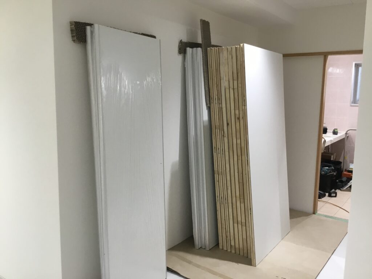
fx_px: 333
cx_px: 186
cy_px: 140
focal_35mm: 31
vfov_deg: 45.4
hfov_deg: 58.4
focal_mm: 3.3
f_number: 2.4
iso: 32
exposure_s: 1/30
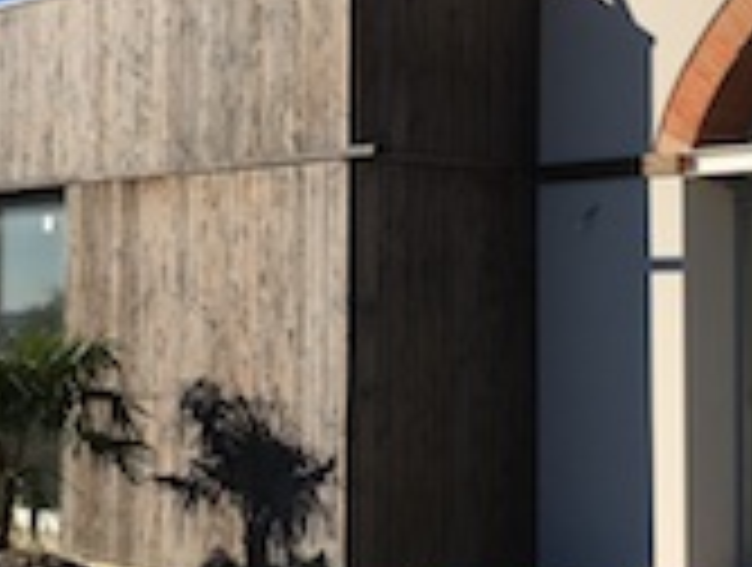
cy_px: 234
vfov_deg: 19.0
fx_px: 1698
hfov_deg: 24.5
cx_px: 621
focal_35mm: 78
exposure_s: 1/2653
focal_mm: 4.15
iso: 25
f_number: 2.2
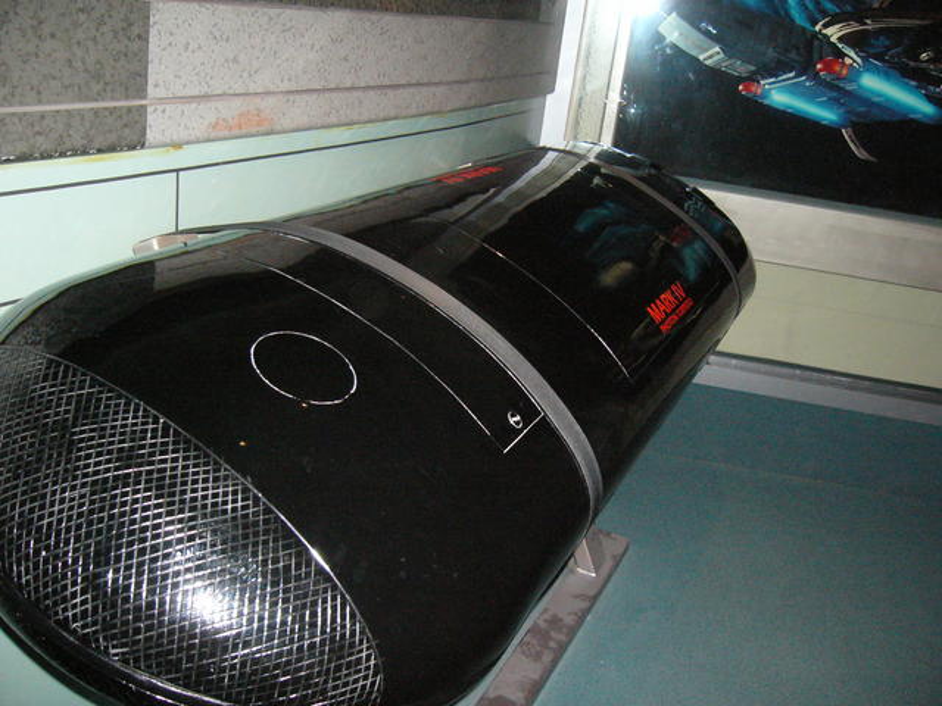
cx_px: 471
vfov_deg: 40.7
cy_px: 353
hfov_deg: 52.6
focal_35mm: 35
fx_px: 952
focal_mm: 5.8
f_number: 2.8
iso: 400
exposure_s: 1/60
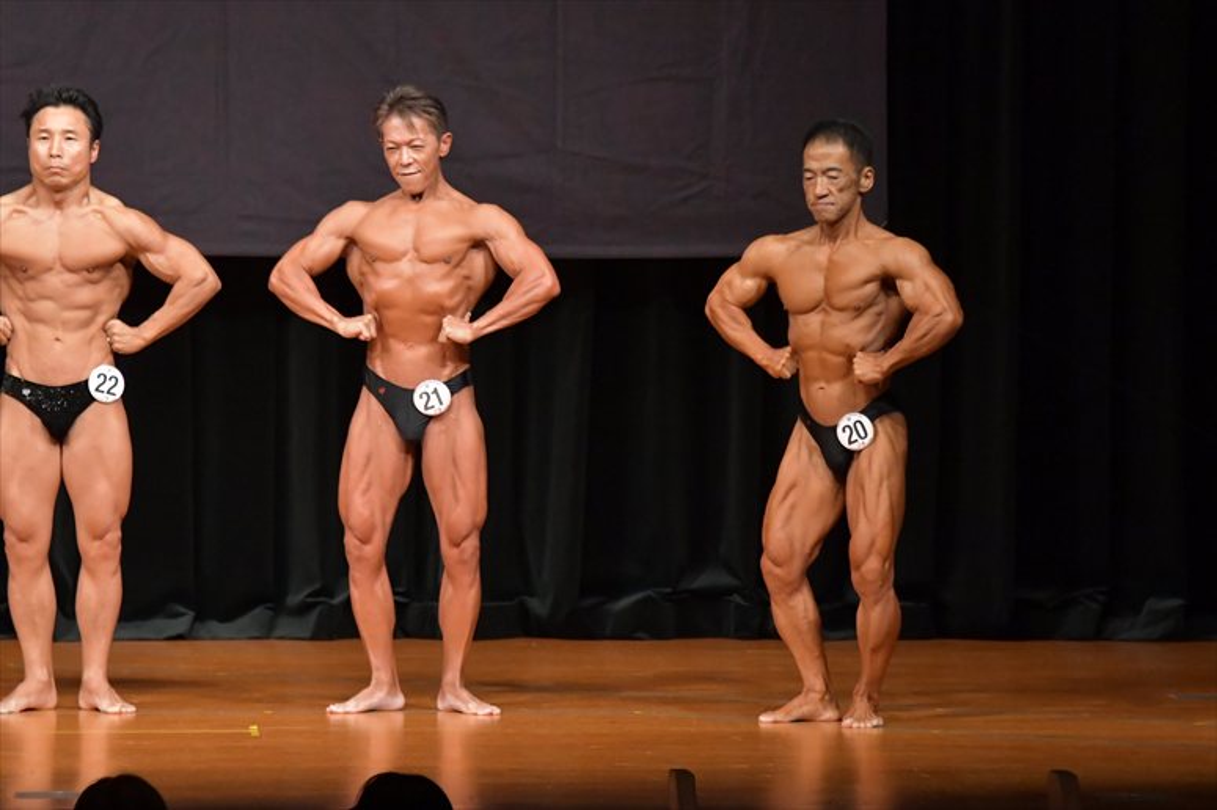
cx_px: 608
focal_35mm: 270
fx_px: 9123
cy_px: 405
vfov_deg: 5.1
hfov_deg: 7.6
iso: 6400
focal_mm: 180
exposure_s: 1/400
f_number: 5.6
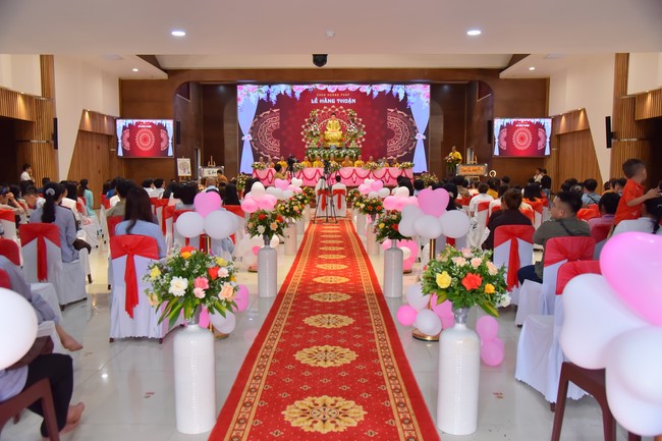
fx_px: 551
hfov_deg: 61.9
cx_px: 331
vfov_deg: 43.6
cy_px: 220
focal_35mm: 30
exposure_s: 1/200
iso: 1250
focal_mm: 30
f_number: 5.6
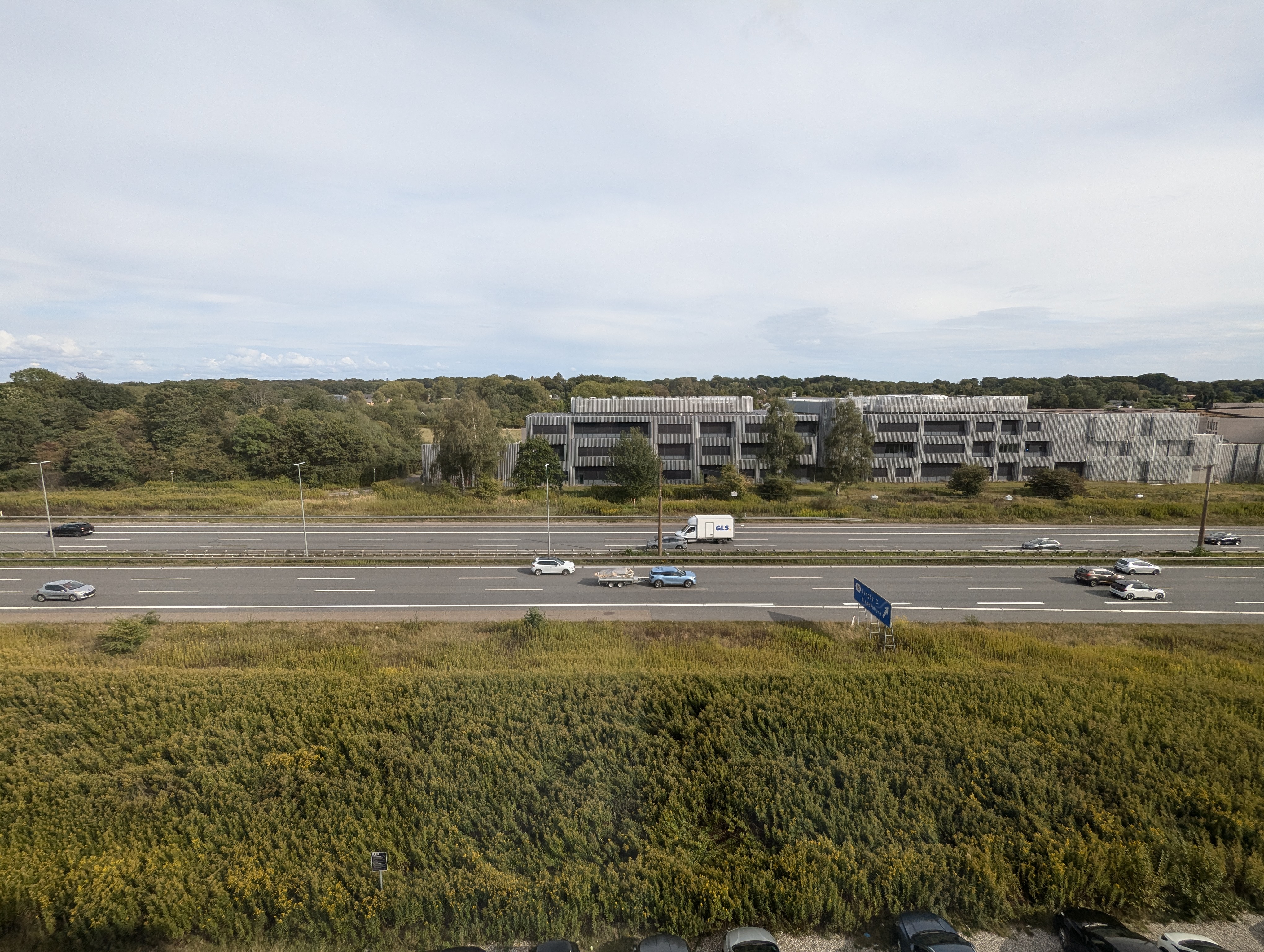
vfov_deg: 78.2
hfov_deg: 94.4
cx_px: 632
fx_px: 585
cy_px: 476
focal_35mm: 16
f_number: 2.2
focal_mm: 2.35
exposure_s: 1/822
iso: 68
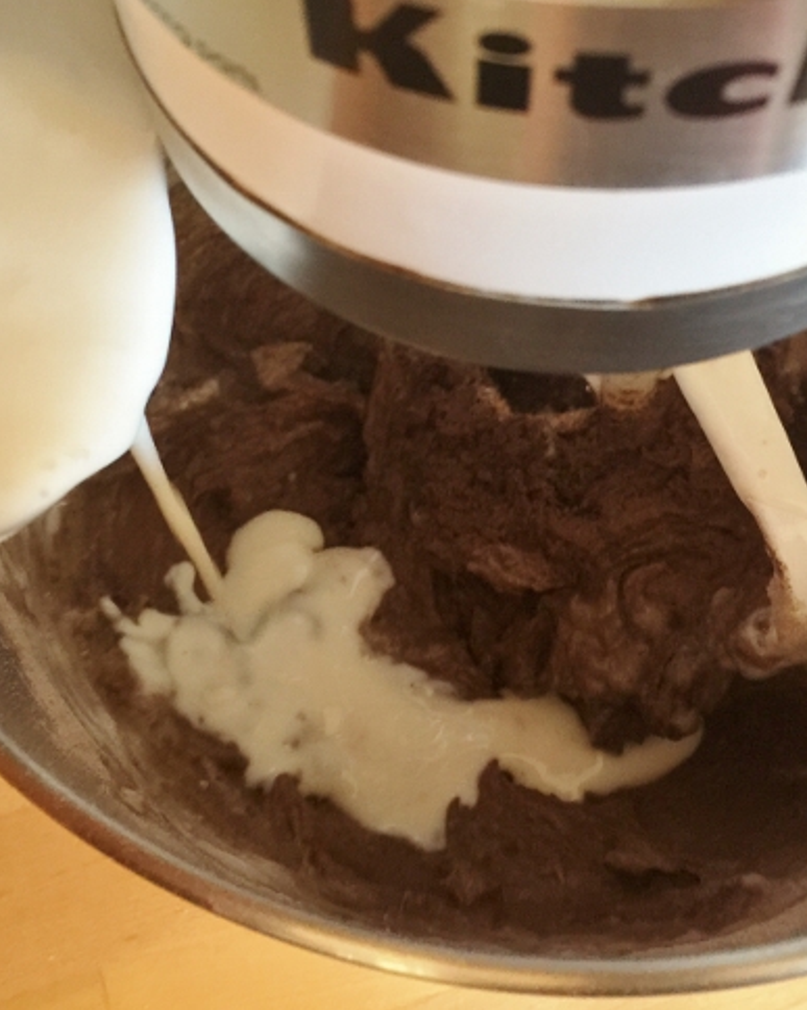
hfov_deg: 39.1
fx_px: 1135
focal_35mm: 38
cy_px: 505
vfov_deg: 47.9
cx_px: 448
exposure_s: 1/15
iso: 125
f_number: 2.2
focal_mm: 4.15
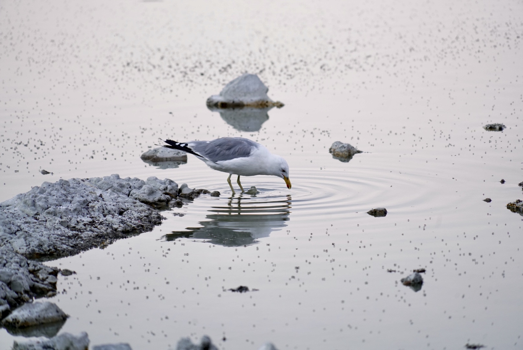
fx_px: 3489
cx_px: 262
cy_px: 175
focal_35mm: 240
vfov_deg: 5.7
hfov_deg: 8.6
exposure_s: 1/1000
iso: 1250
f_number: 6.3
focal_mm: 240
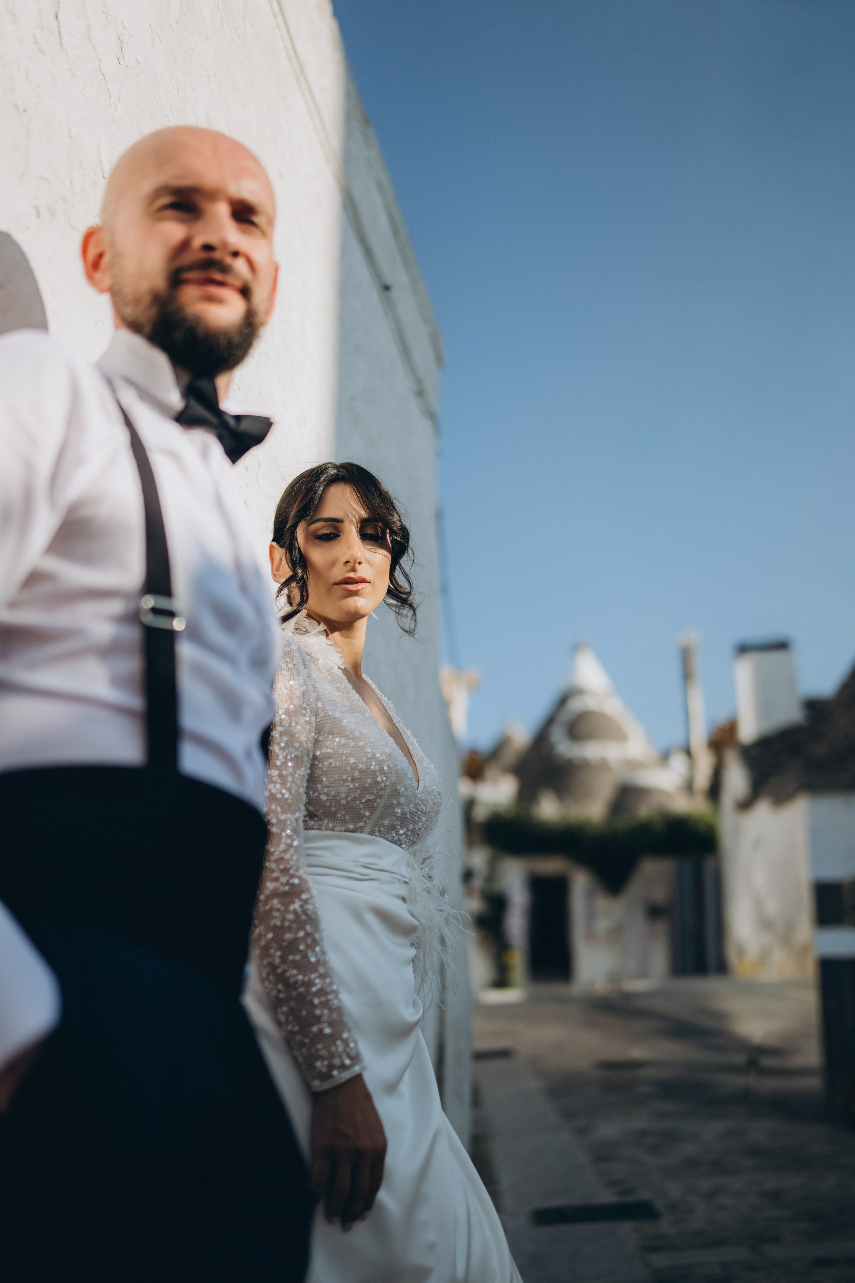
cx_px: 428
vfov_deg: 54.4
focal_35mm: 35
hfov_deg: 37.9
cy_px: 642
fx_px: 1247
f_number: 1.4
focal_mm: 35
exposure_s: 1/16000
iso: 100
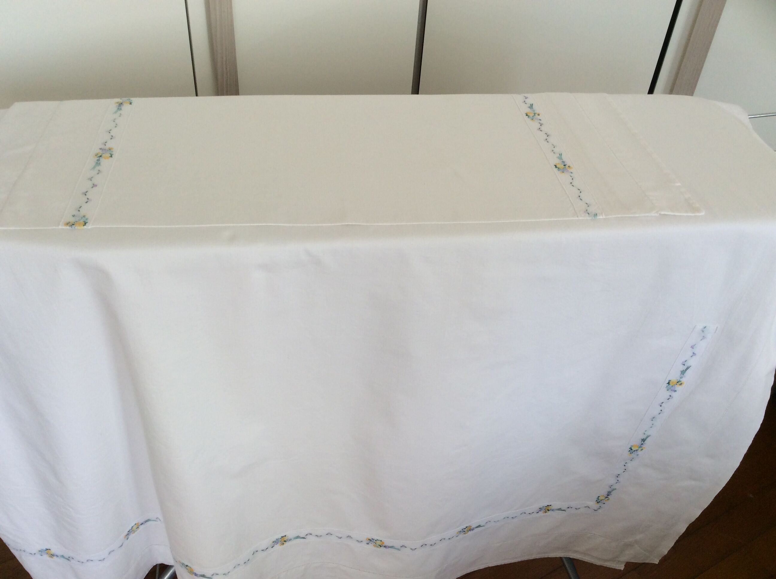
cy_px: 290
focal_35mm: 32
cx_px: 388
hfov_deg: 56.9
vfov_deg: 44.1
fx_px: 716
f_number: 2.4
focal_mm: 3.3
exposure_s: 1/155
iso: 32
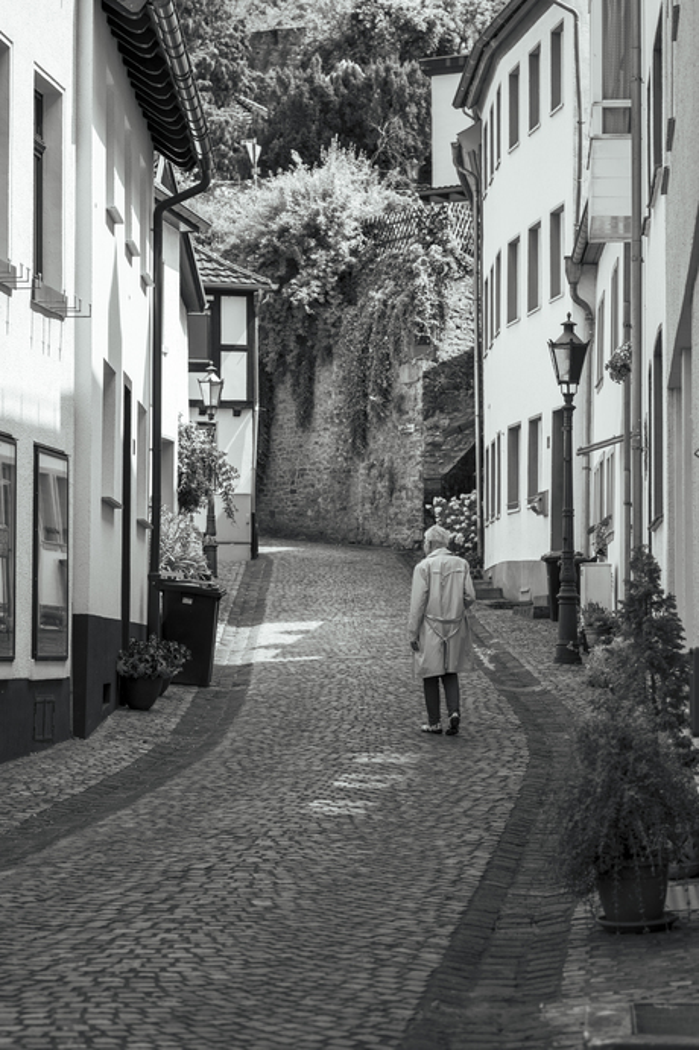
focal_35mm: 105
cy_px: 525
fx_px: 3061
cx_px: 350
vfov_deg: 19.5
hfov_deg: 13.0
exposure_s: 1/1250
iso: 320
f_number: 4.5
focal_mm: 105
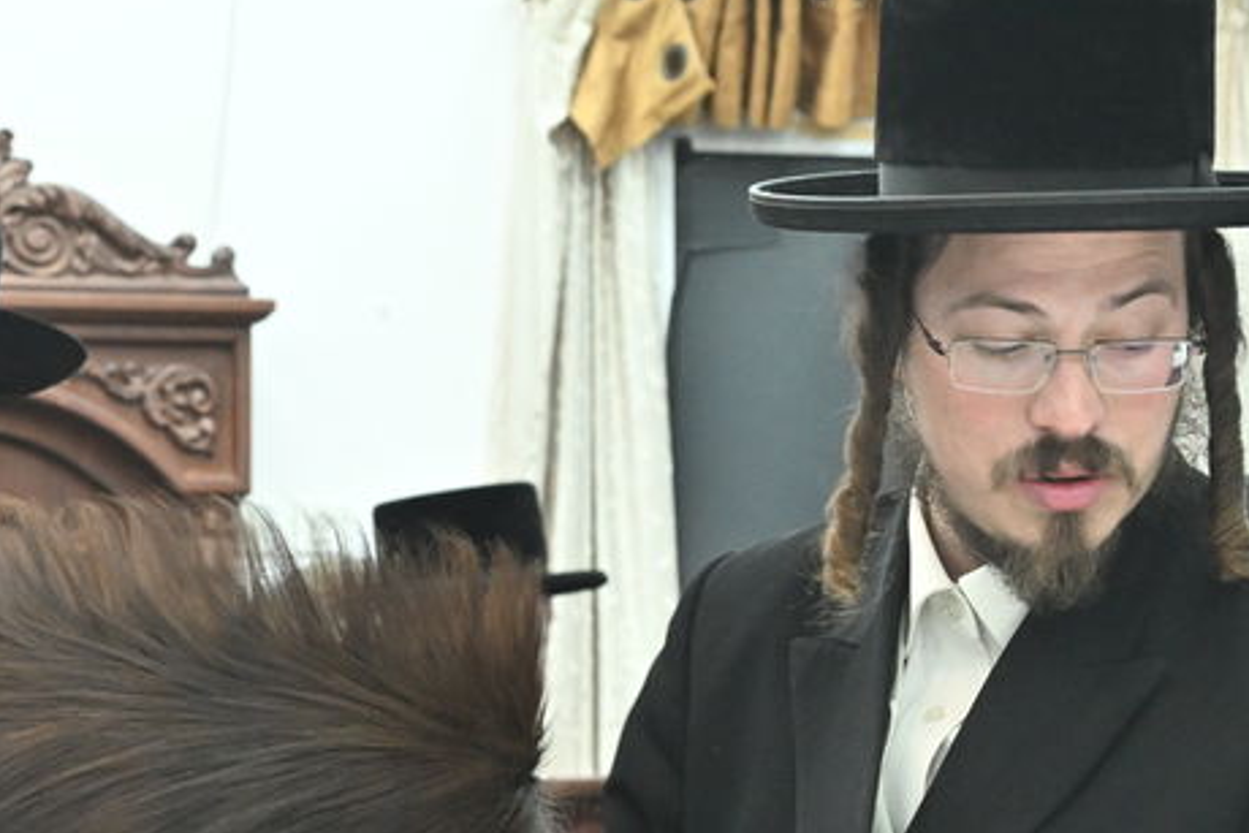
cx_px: -280
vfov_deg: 9.1
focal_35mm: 149
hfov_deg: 13.4
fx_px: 5171
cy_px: 905
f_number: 5.6
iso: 2000
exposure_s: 1/200
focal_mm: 49
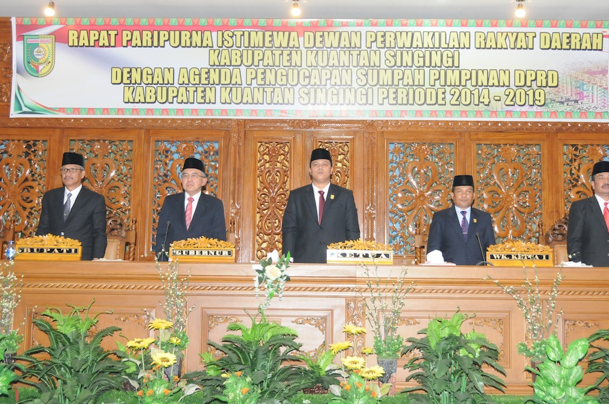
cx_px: 309
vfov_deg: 28.5
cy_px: 174
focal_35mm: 47
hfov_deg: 42.0
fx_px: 794
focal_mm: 24
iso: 1000
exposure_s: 1/60
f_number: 4.5
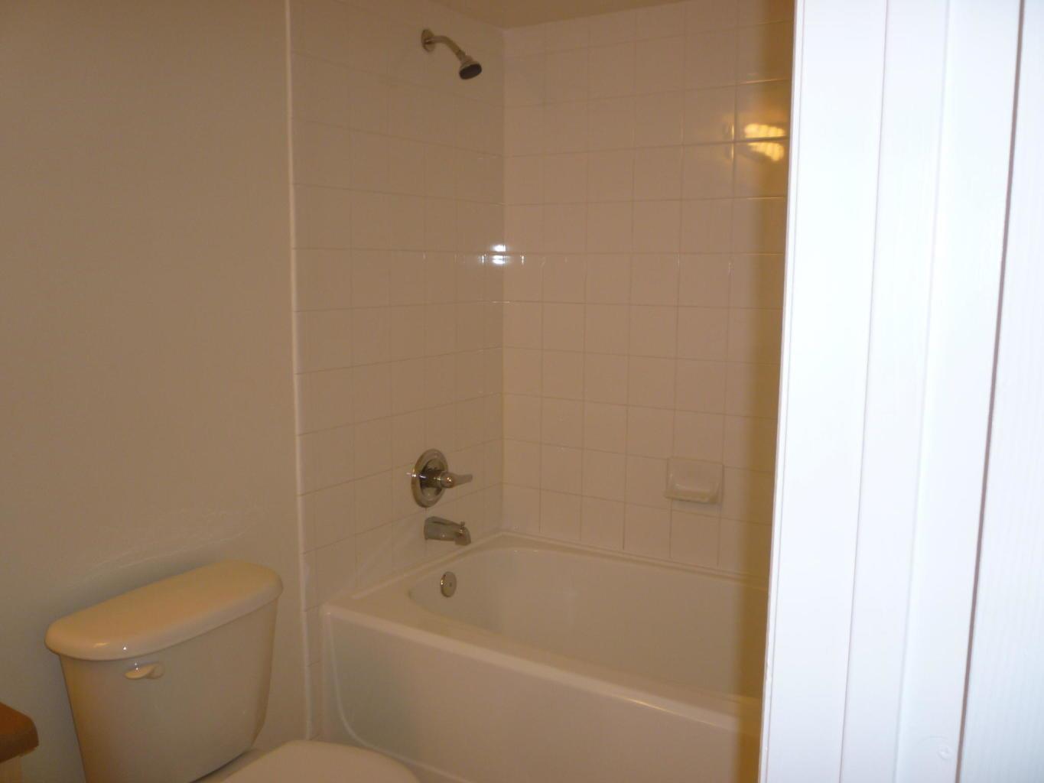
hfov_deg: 61.7
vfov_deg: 48.2
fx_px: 875
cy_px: 392
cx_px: 522
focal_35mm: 29
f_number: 3.3
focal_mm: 5.2
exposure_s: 1/30
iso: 100
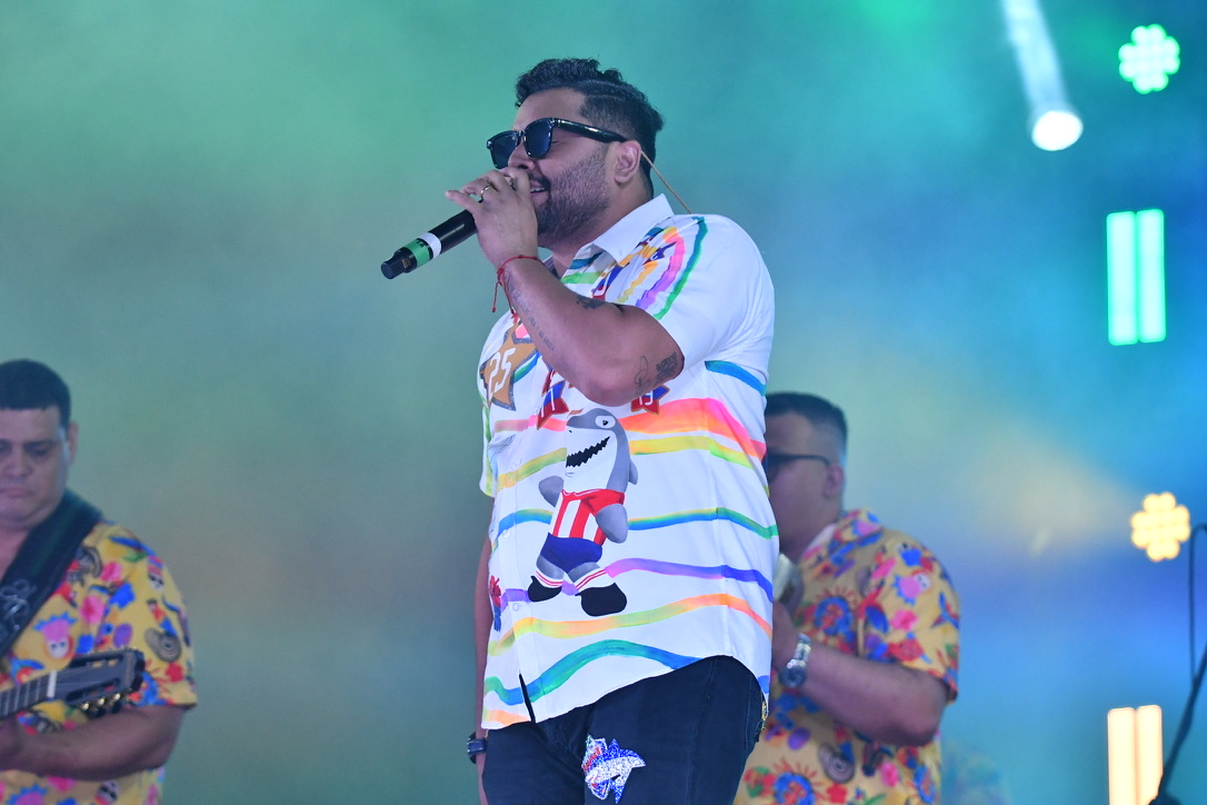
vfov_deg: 8.3
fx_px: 5532
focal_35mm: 165
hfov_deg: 12.5
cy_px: 402
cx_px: 604
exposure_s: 1/1250
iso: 2500
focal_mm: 110
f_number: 2.8
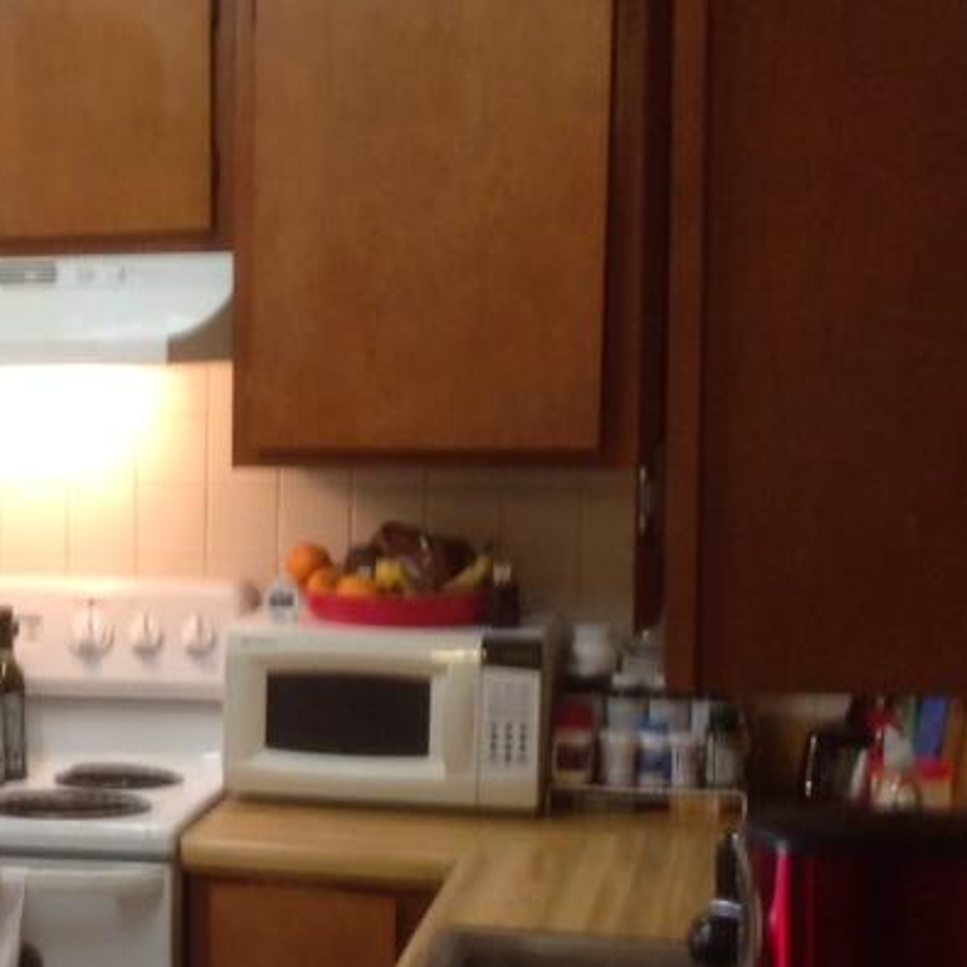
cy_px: 674
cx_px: -269
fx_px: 3192
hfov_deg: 16.4
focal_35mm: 101
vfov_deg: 17.2
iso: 100
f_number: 2.4
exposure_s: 1/15
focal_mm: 4.28
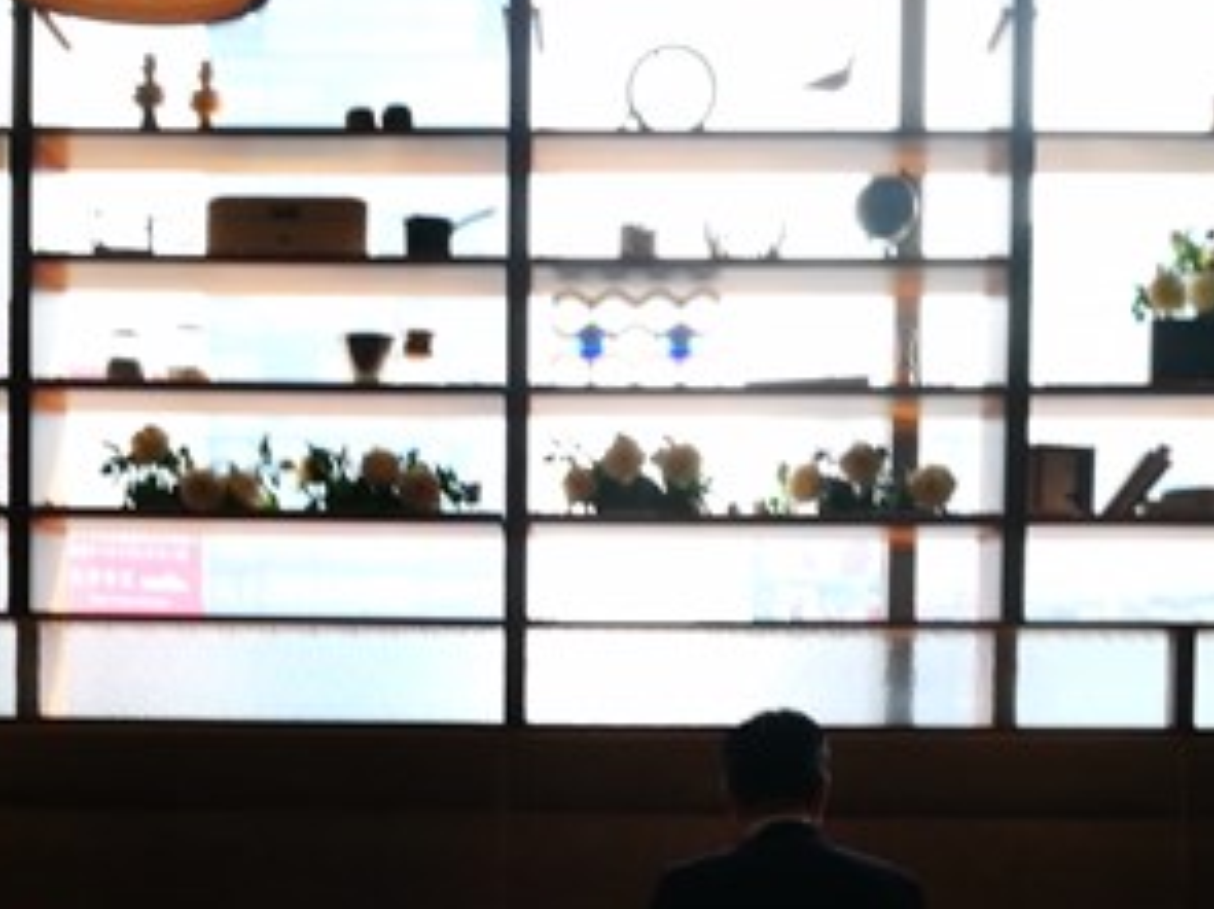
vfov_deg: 21.7
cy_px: 814
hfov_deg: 29.4
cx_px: 572
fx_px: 2314
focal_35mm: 66
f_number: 2.2
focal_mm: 4.5
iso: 50
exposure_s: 1/112
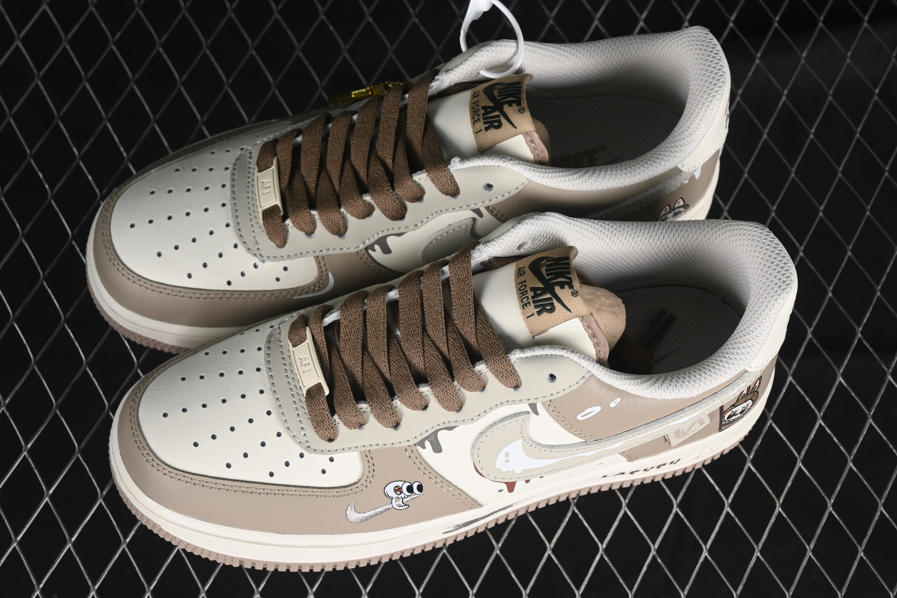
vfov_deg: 18.2
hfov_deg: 27.0
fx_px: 1869
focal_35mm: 75
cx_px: 448
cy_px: 299
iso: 160
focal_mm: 50
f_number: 7.1
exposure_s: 1/80
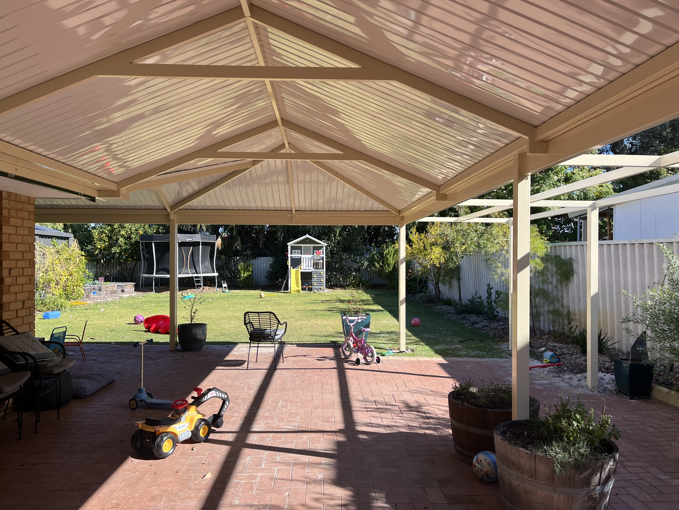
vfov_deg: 53.1
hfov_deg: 67.3
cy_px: 255
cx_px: 340
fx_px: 510
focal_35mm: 26
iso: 50
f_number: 1.6
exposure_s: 1/1372
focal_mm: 5.1
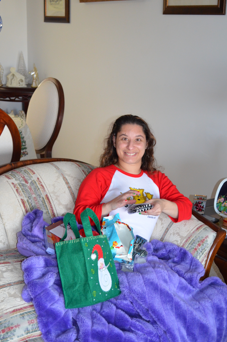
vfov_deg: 36.3
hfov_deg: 24.5
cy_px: 176
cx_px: 130
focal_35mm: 55
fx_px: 522
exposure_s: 1/60
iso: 1600
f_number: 4.5
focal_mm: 30
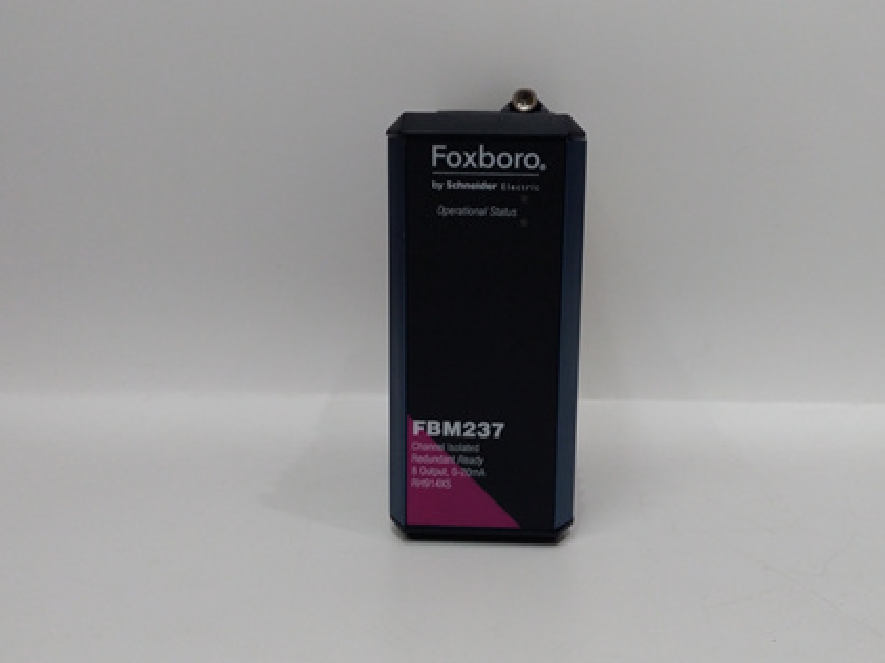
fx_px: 818
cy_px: 301
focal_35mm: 32
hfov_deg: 56.7
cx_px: 495
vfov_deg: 44.1
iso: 199
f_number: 2
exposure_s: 1/33
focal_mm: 3.79
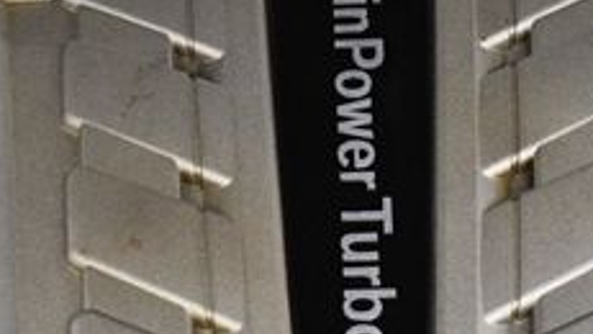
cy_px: 254
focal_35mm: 151
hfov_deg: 14.2
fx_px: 2375
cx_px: 303
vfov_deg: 8.0
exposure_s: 1/125
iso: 1800
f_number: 4
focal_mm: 26
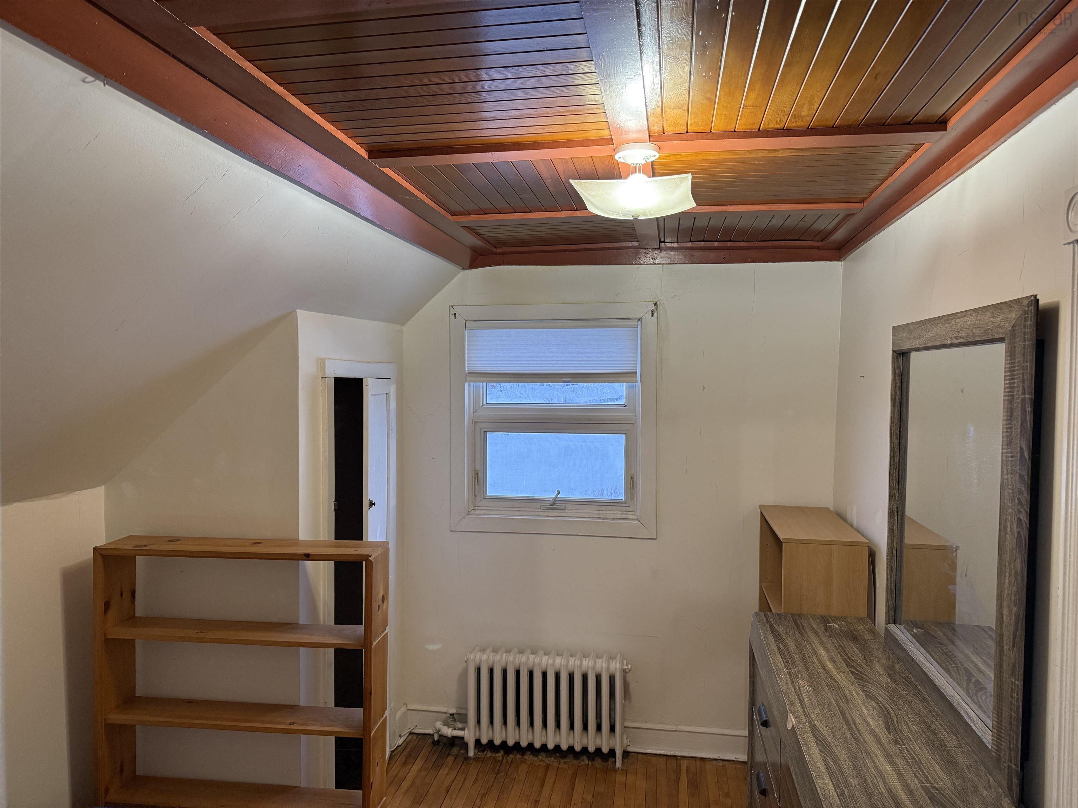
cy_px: 404
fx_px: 747
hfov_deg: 71.6
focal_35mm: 24
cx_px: 539
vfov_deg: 56.8
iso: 400
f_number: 1.78
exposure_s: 1/120
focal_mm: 6.76
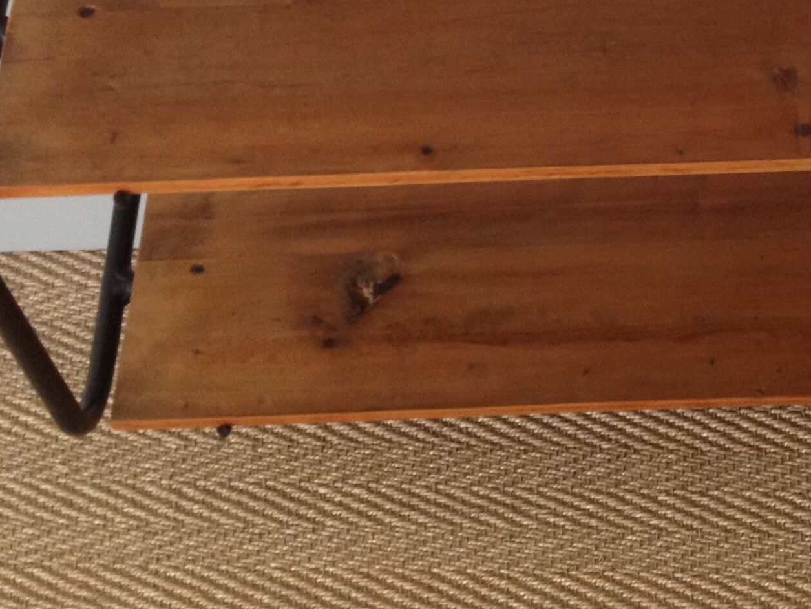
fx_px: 2133
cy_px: -84
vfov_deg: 15.7
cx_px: 739
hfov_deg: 21.0
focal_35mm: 91
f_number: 2.4
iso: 100
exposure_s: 1/20
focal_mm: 4.28
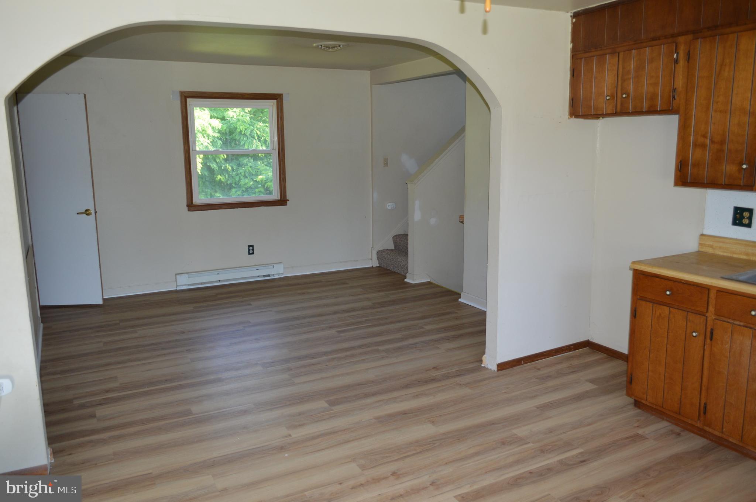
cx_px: 378
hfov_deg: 67.4
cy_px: 251
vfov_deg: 47.8
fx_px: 566
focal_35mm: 27
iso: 400
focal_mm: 18
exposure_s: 1/80
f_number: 4
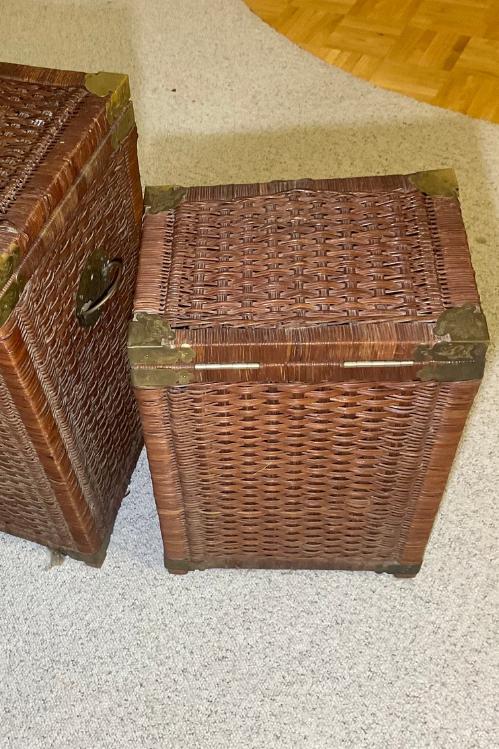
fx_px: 852
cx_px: 97
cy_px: 379
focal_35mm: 41
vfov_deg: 47.4
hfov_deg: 31.7
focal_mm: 3
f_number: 1.8
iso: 125
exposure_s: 1/60
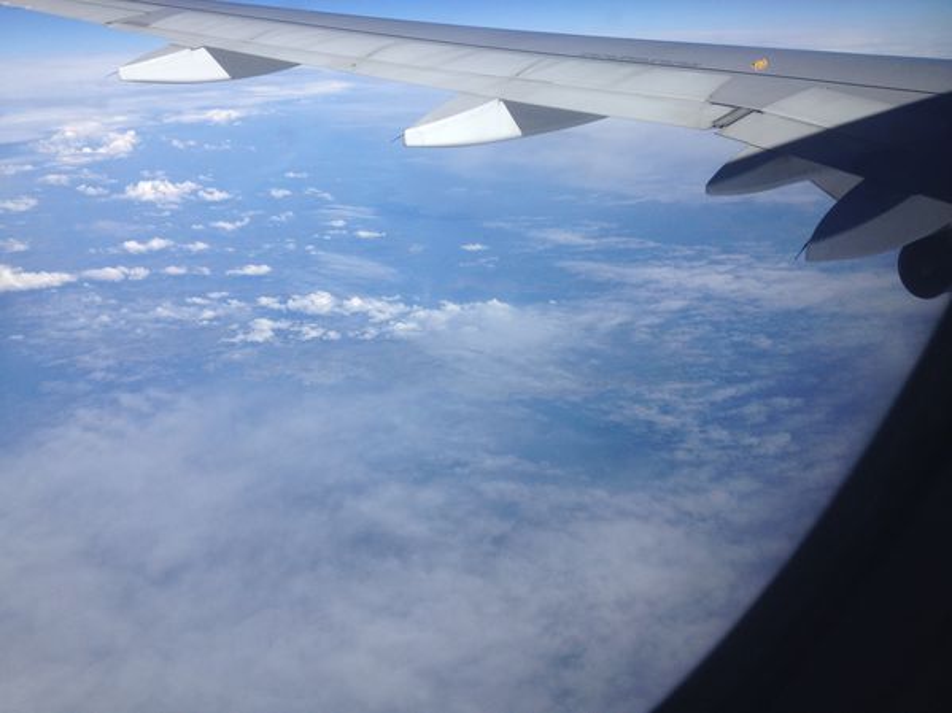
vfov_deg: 40.7
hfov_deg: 52.6
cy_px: 356
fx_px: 962
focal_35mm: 35
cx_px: 476
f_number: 2.4
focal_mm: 4.28
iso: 50
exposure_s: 1/2513
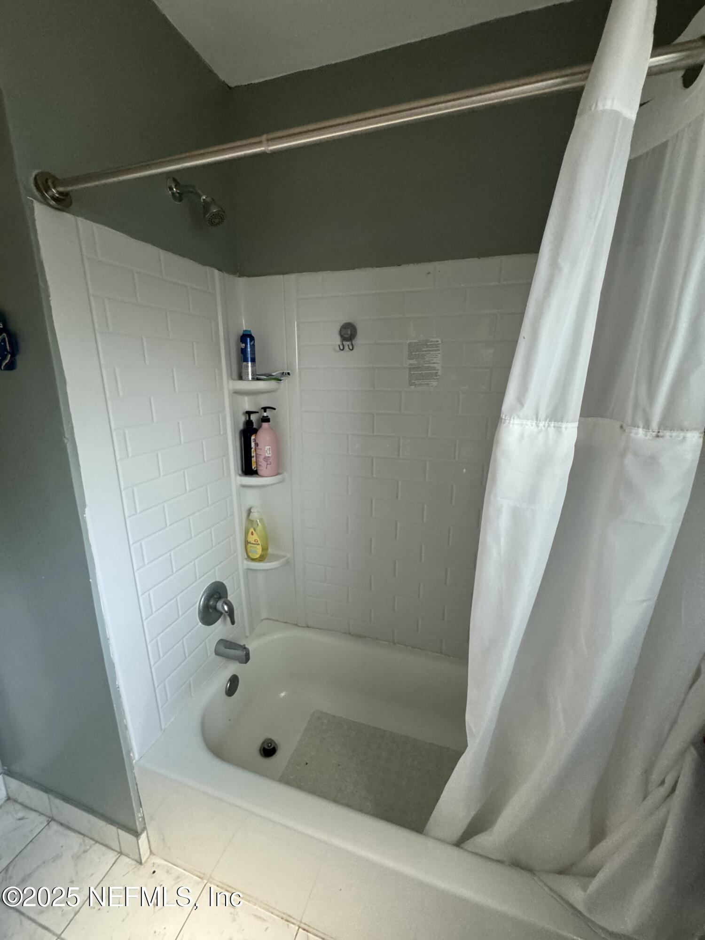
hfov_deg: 85.7
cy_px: 470
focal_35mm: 14
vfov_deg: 102.1
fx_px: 380
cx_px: 352
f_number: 2.2
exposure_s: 1/60
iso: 500
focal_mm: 2.22
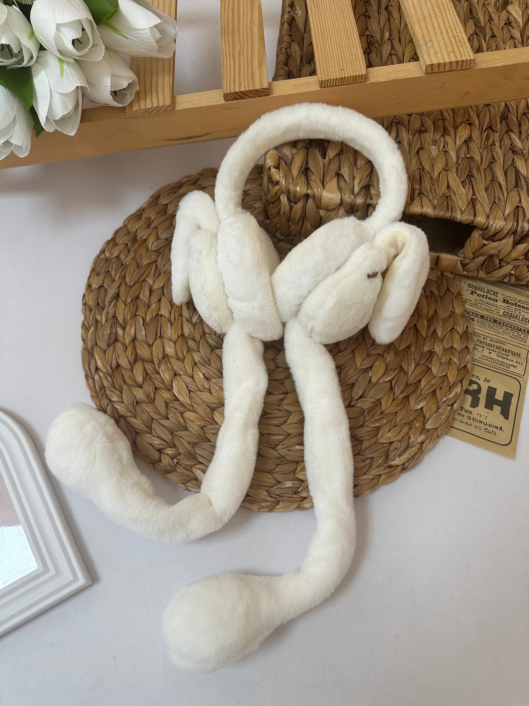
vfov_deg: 71.6
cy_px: 353
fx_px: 489
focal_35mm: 24
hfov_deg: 56.8
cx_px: 264
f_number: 1.78
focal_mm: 6.86
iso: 125
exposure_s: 1/121
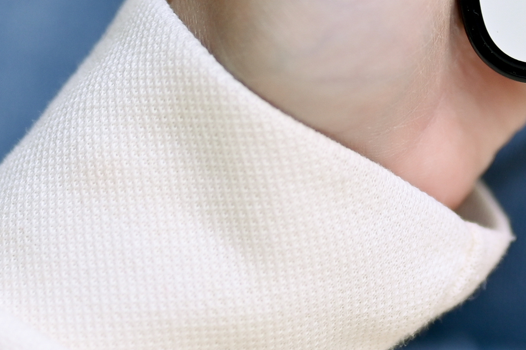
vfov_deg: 5.5
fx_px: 3519
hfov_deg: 8.5
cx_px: 432
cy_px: -443
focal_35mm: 241
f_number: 1.8
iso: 125
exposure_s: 1/400
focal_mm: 50
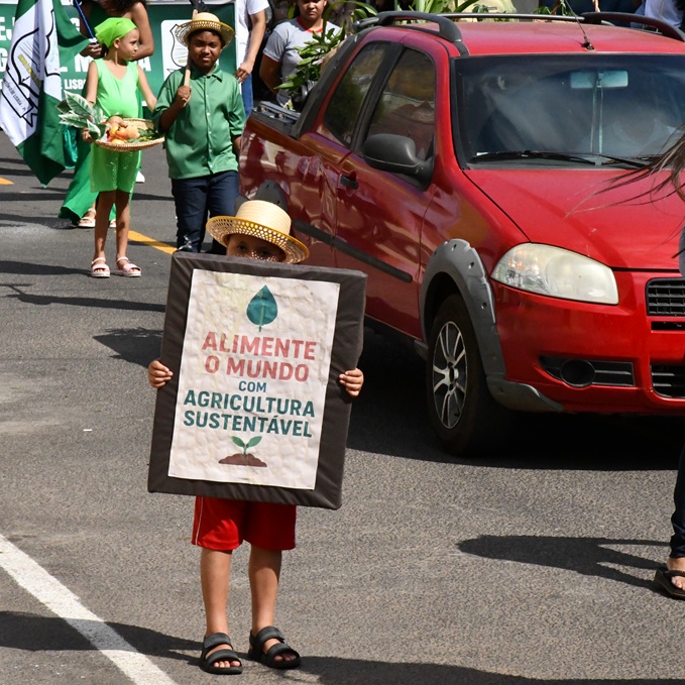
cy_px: 341
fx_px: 4075
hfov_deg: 9.6
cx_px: 349
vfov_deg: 9.6
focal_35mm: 182
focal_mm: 95
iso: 5000
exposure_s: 1/2000
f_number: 22
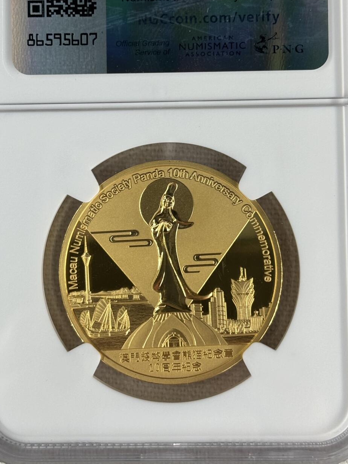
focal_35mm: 76
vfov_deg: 25.6
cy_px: 165
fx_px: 1019
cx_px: 152
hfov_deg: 19.4
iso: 32
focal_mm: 5.96
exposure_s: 1/146
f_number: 1.6
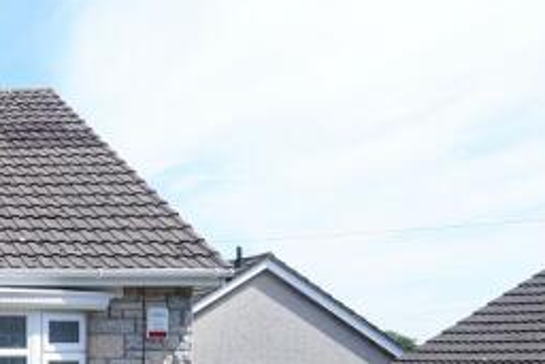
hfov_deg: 25.9
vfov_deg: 21.7
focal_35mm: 60
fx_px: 909
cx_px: -245
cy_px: 375
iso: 200
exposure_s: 1/210
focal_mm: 10
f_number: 8
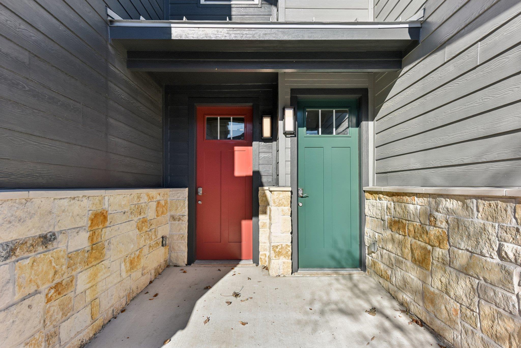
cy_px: 174
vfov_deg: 57.2
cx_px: 260
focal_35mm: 22
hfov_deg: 78.6
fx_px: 318
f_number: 8
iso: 400
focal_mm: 22
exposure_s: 1/800
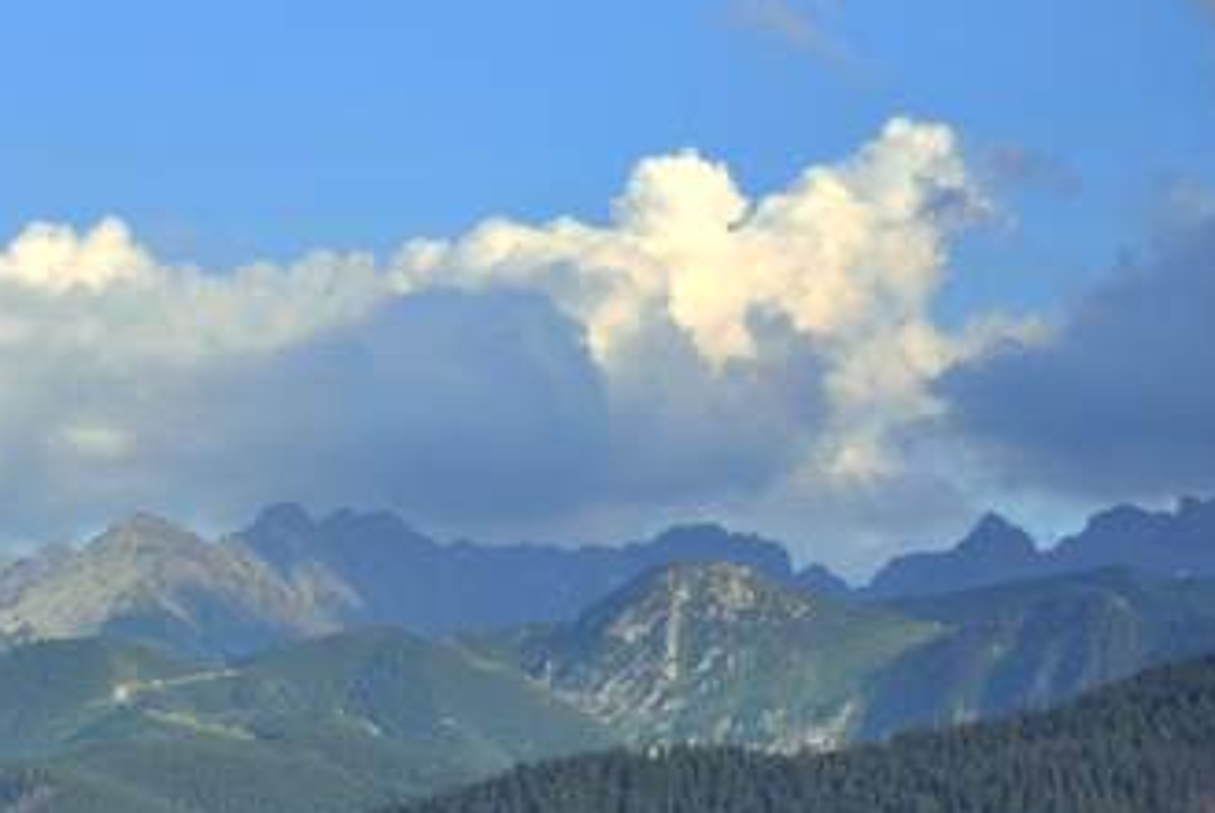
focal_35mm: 153
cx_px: 255
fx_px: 5168
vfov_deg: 9.0
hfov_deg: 13.3
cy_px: 484
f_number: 5.6
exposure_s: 1/1600
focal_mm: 42
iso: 400
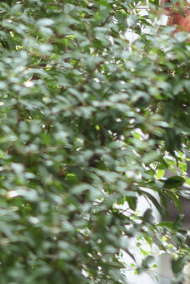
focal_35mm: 448
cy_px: 717
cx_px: -152
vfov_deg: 4.5
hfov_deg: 3.1
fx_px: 3546
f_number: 1.4
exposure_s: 1/1000
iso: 125
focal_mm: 85
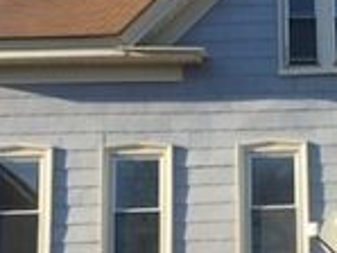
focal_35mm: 97
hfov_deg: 19.6
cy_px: 247
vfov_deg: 15.0
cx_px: 344
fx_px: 945
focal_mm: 4.15
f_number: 2.2
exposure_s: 1/610
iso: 25
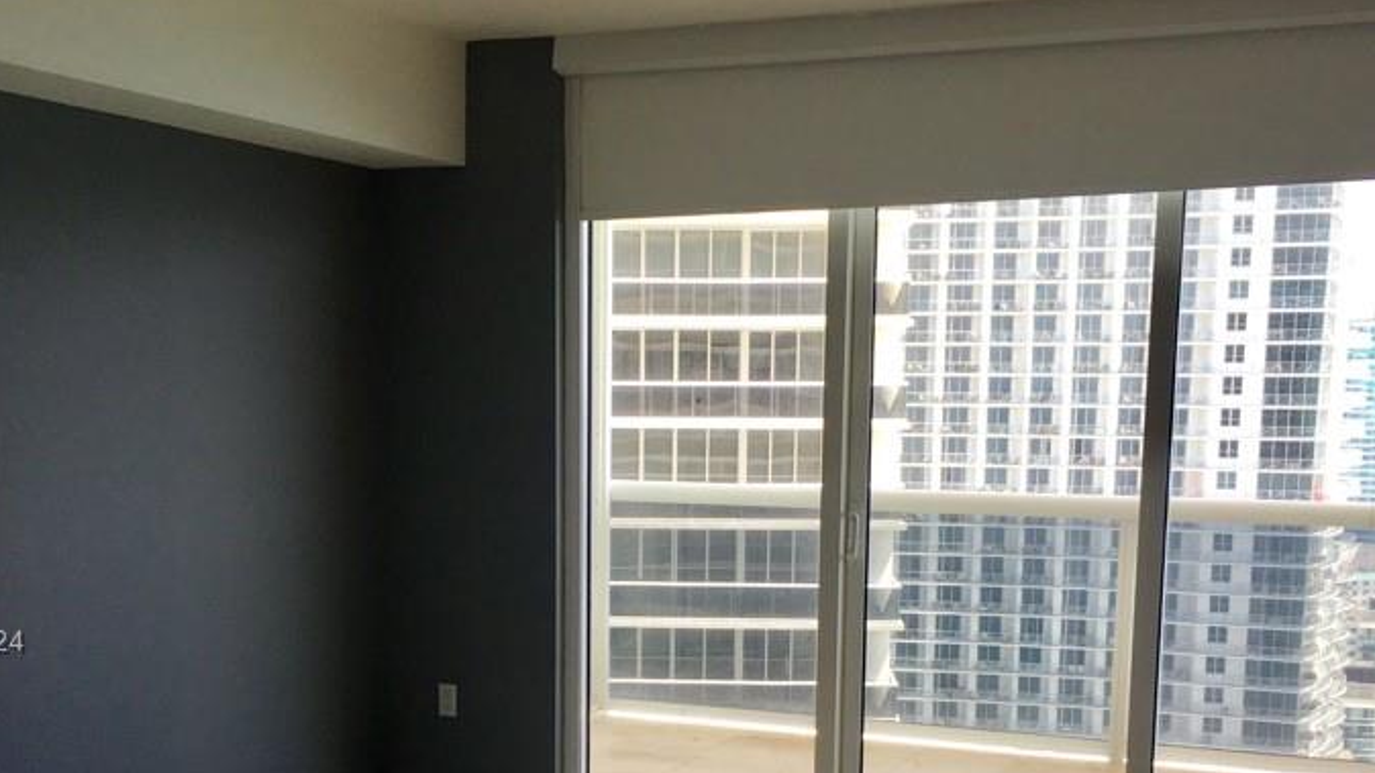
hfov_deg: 42.9
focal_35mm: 48
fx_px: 1750
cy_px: 645
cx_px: 645
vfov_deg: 24.4
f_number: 2.2
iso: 32
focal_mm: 4.15
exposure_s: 1/120
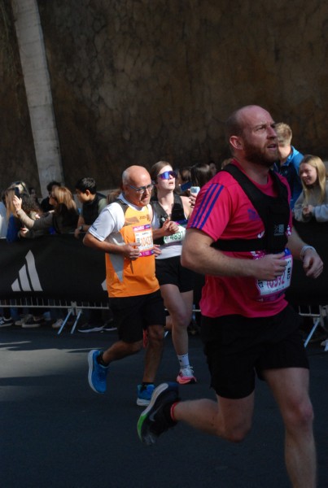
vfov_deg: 21.9
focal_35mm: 93
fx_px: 1264
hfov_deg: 14.8
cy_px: 244
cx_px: 164
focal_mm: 62
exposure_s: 1/1600
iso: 1000
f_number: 6.3
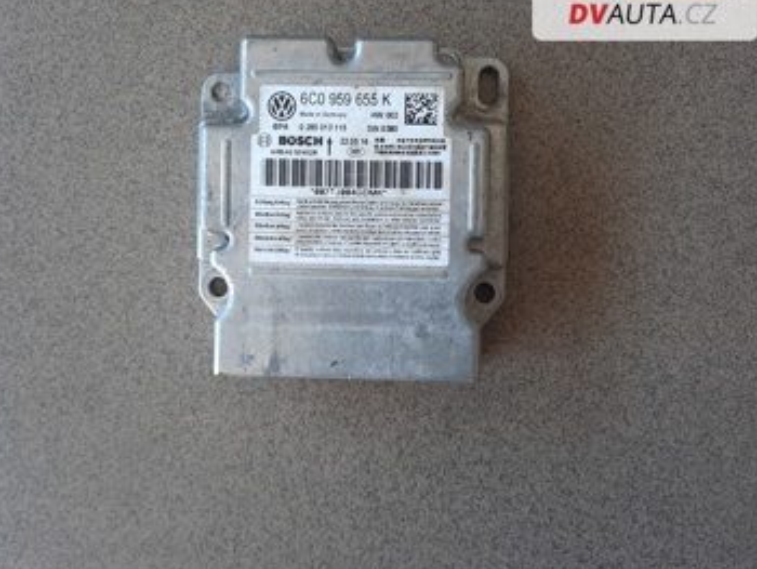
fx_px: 657
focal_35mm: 30
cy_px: 246
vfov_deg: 46.7
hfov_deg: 59.9
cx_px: 350
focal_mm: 4.6
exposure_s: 1/50
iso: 64
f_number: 2
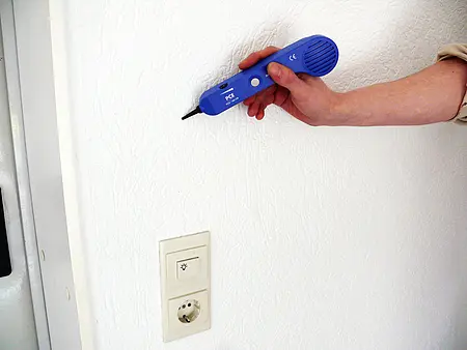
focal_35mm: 35
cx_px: 234
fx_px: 472
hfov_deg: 52.6
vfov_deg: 40.7
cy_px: 175
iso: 250
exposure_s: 1/30
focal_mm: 7.4
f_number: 2.8
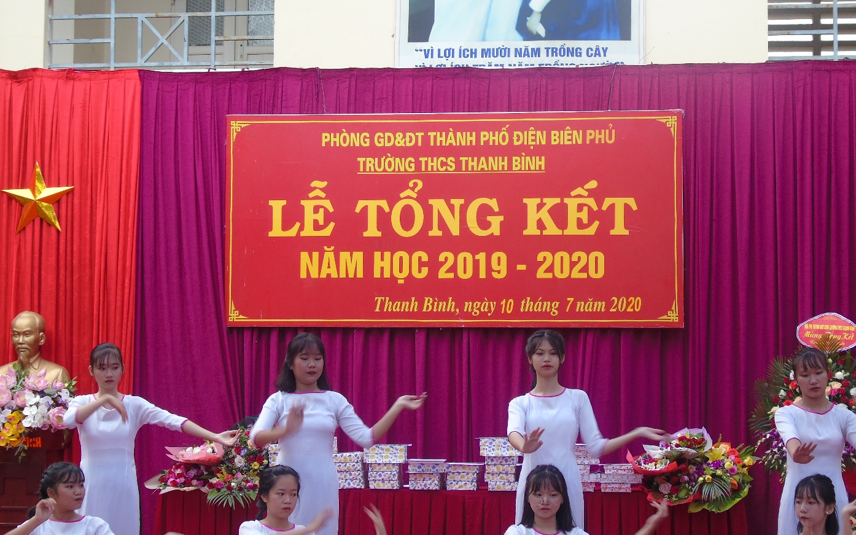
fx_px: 1889
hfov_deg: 25.5
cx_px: 414
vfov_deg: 16.1
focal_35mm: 81
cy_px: 266
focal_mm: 13
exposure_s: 1/40
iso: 80
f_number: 4.7
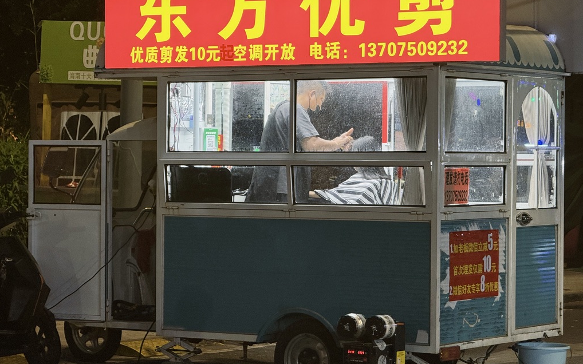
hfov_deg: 16.3
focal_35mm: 128
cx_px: 290
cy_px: 184
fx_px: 2034
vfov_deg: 10.2
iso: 250
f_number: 2.8
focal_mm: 15.66
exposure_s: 1/33
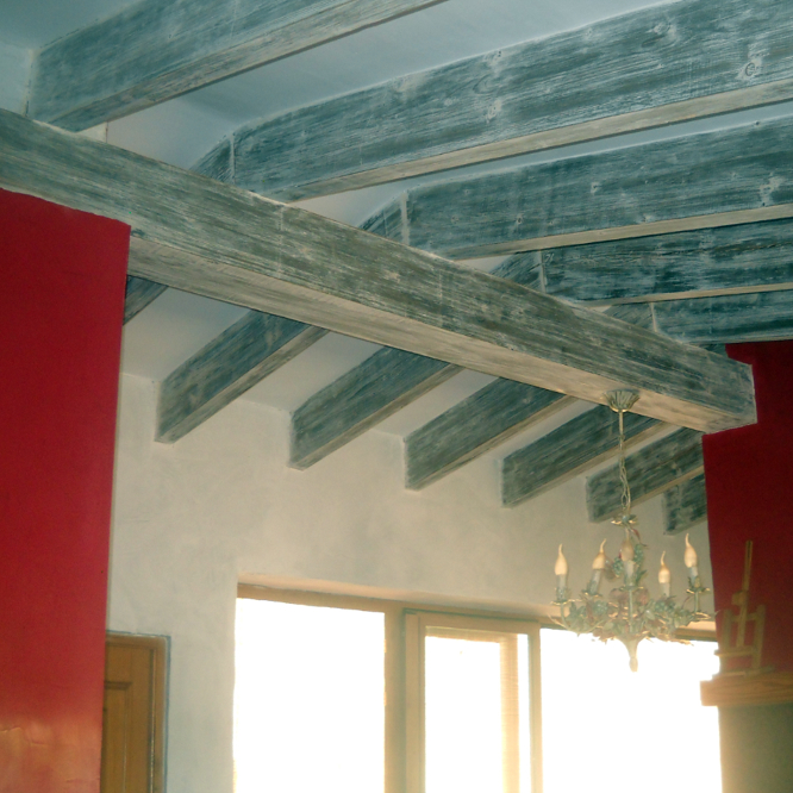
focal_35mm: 49
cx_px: 376
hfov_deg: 34.7
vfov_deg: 34.7
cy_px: 395
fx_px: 1270
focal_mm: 6.72
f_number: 3.1
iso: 200
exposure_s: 1/30
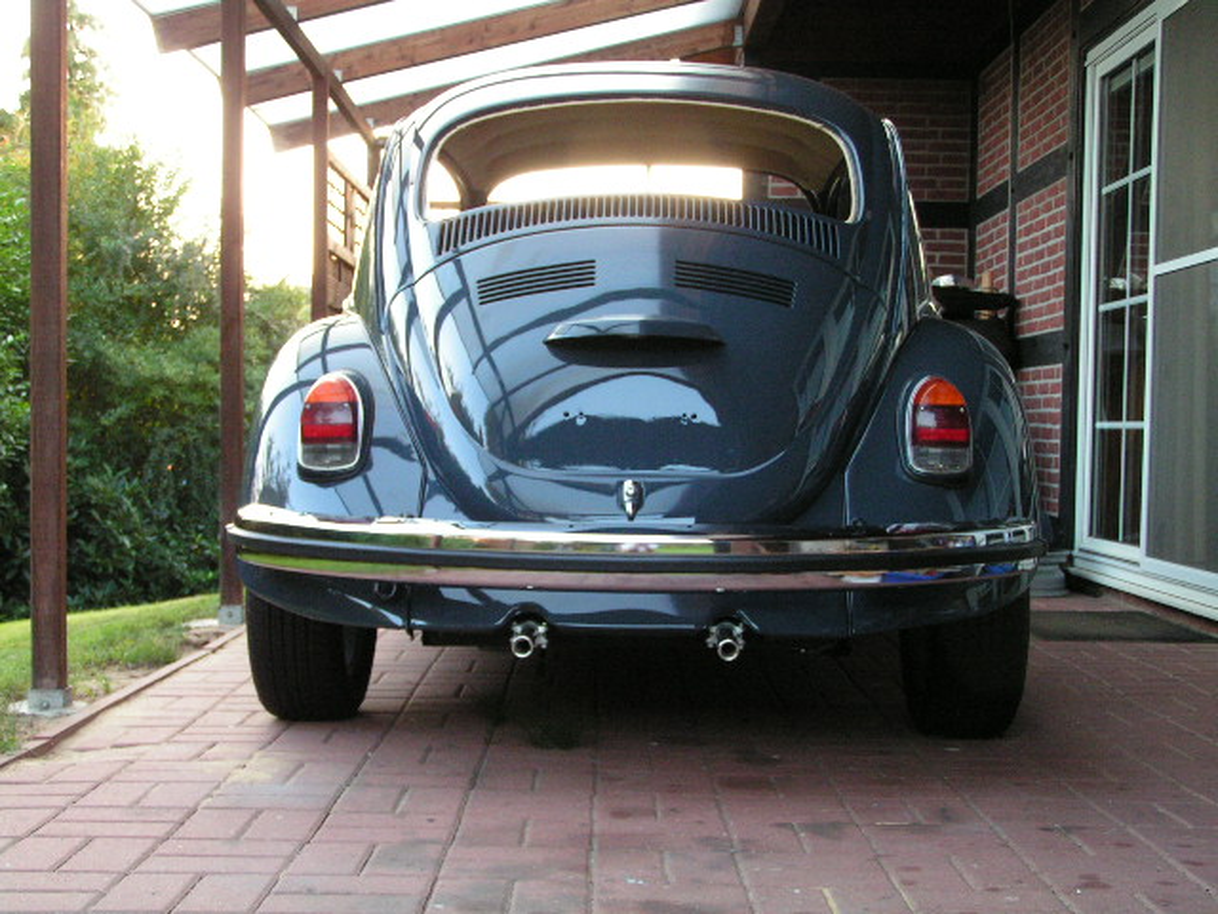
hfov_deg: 37.5
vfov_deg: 28.6
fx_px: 1794
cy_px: 457
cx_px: 609
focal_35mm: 51
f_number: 3.2
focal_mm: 8.6
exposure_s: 1/60
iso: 200
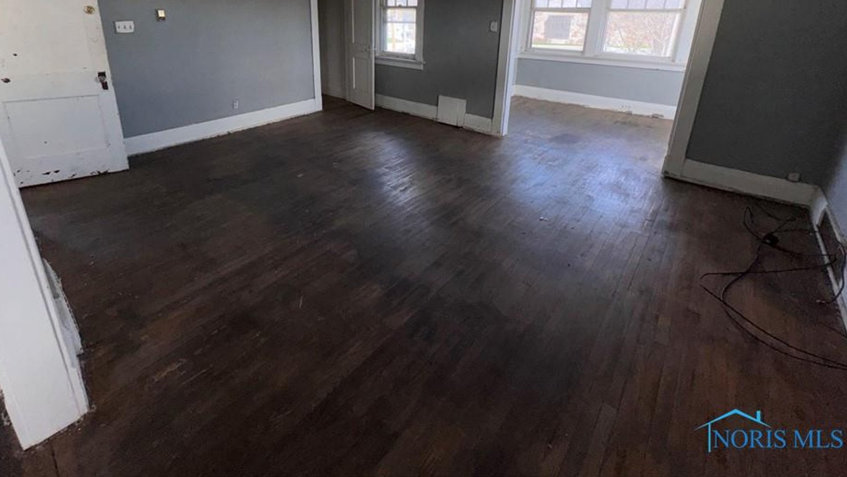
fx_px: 382
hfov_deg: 95.7
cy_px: 125
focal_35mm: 17
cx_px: 391
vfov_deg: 60.8
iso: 32
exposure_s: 1/184
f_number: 2.2
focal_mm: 2.22
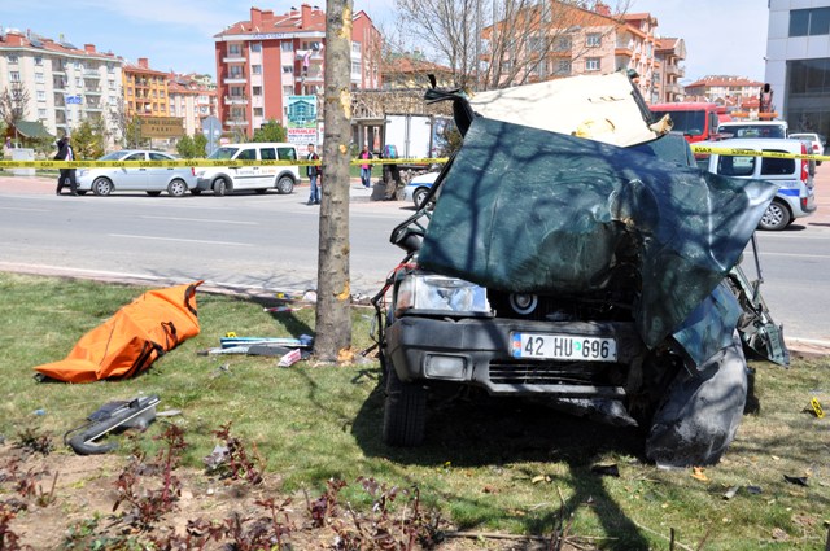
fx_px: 967
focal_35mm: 42
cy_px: 276
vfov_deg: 31.8
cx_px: 415
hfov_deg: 46.5
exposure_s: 1/320
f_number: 9
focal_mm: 28
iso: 200
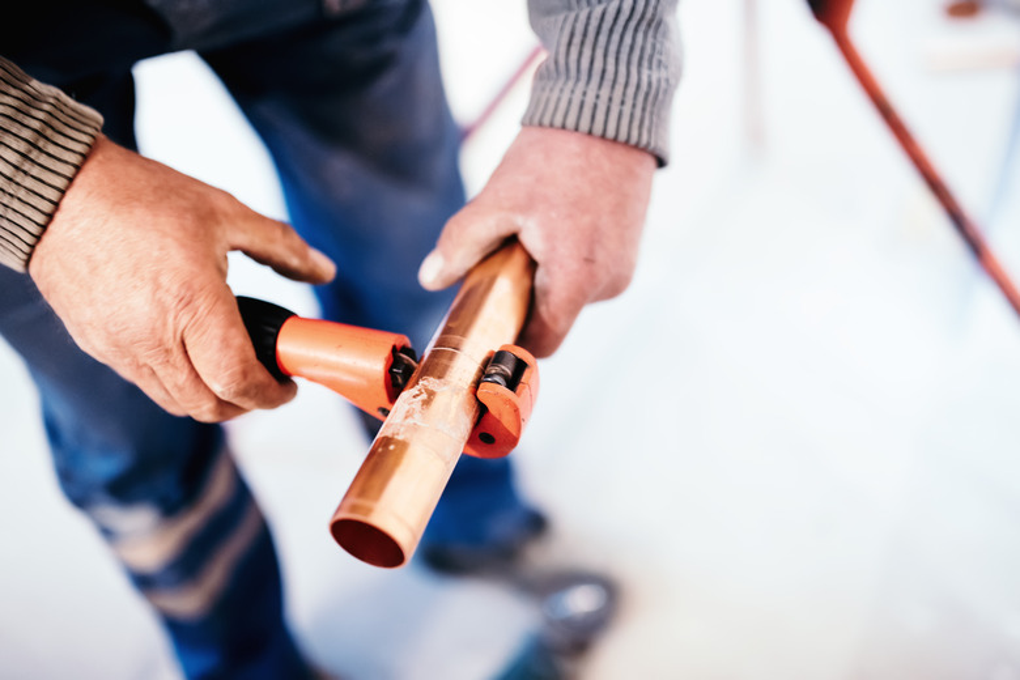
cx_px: 510
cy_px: 340
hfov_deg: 54.4
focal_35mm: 35
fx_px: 992
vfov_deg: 37.9
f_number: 1.4
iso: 1000
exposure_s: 1/160
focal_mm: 35
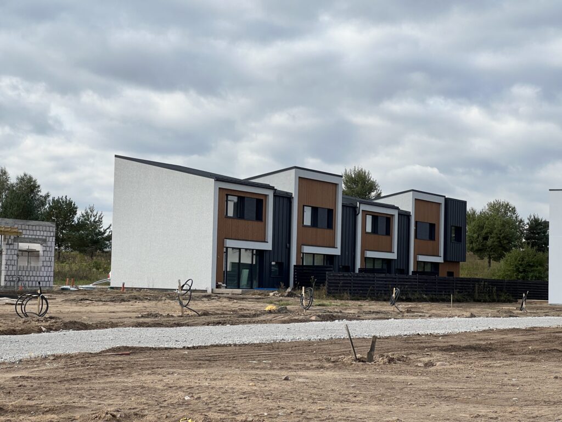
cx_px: 281
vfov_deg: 19.1
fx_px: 1250
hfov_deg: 25.3
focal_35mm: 77
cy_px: 211
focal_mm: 9
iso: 32
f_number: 2.8
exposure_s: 1/742
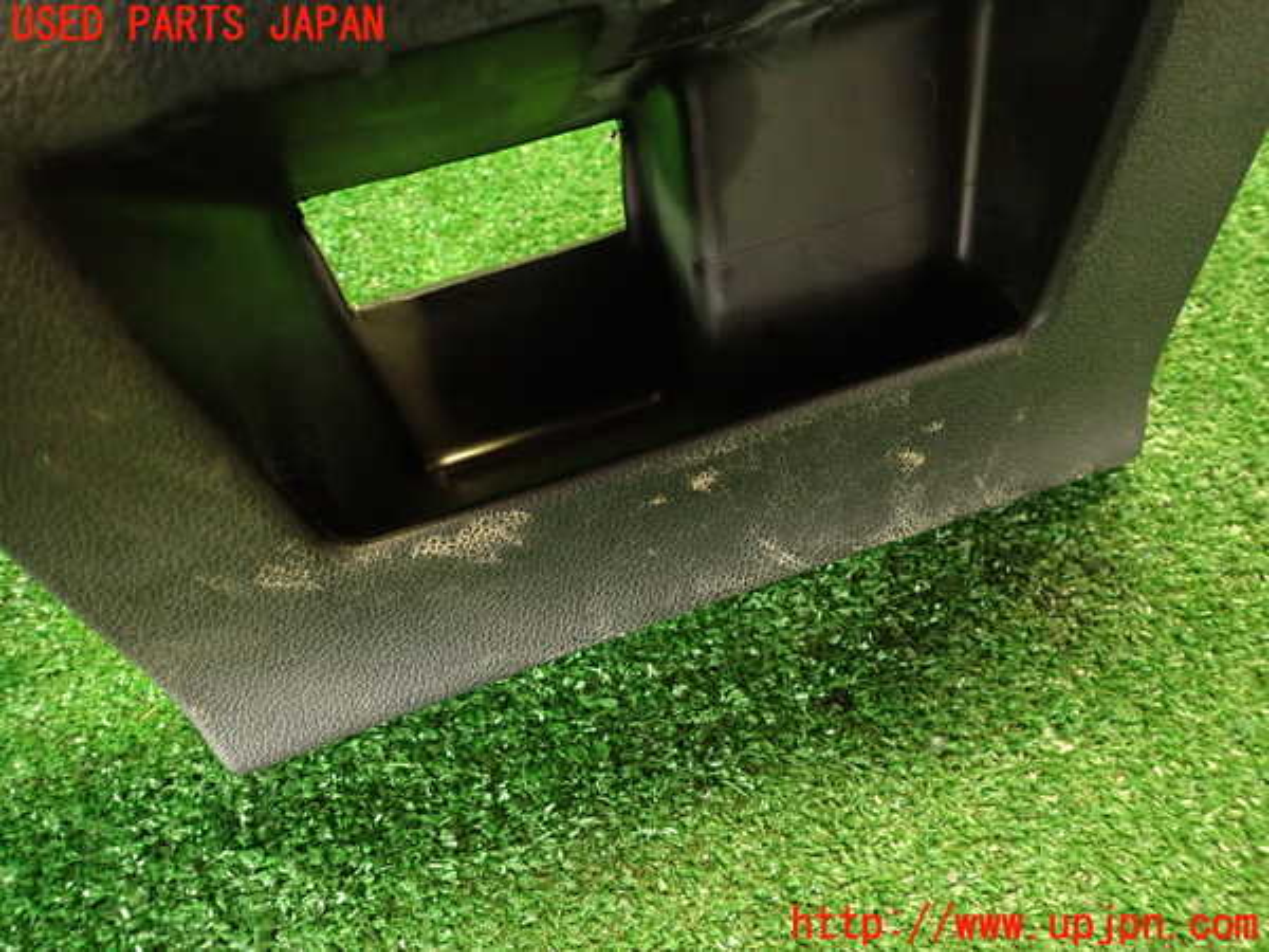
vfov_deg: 54.9
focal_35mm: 25
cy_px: 476
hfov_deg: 69.4
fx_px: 916
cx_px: 634
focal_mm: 4.5
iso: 640
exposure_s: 1/30
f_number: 2
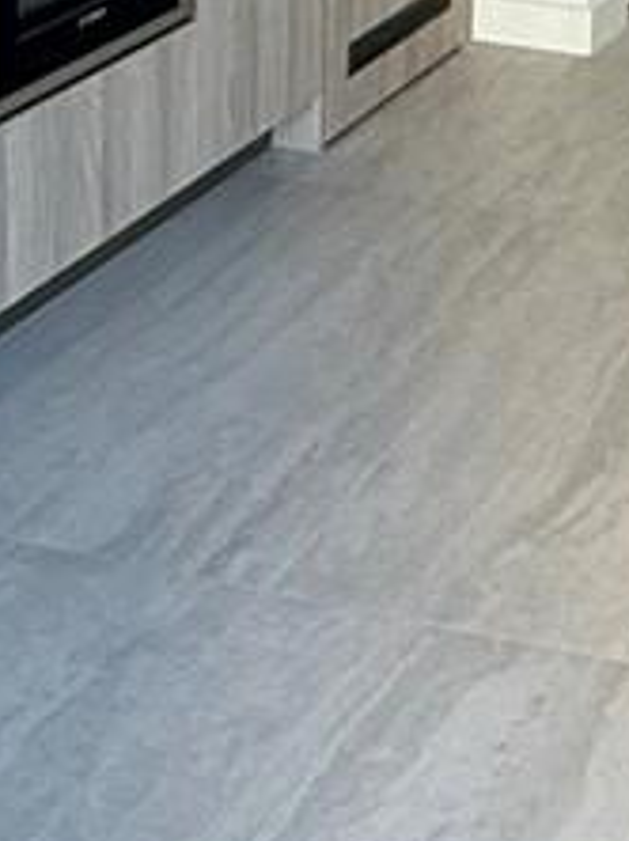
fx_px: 2452
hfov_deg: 14.4
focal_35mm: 101
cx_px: 621
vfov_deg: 18.5
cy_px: -163
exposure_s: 1/115
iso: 200
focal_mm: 2.22
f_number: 2.2
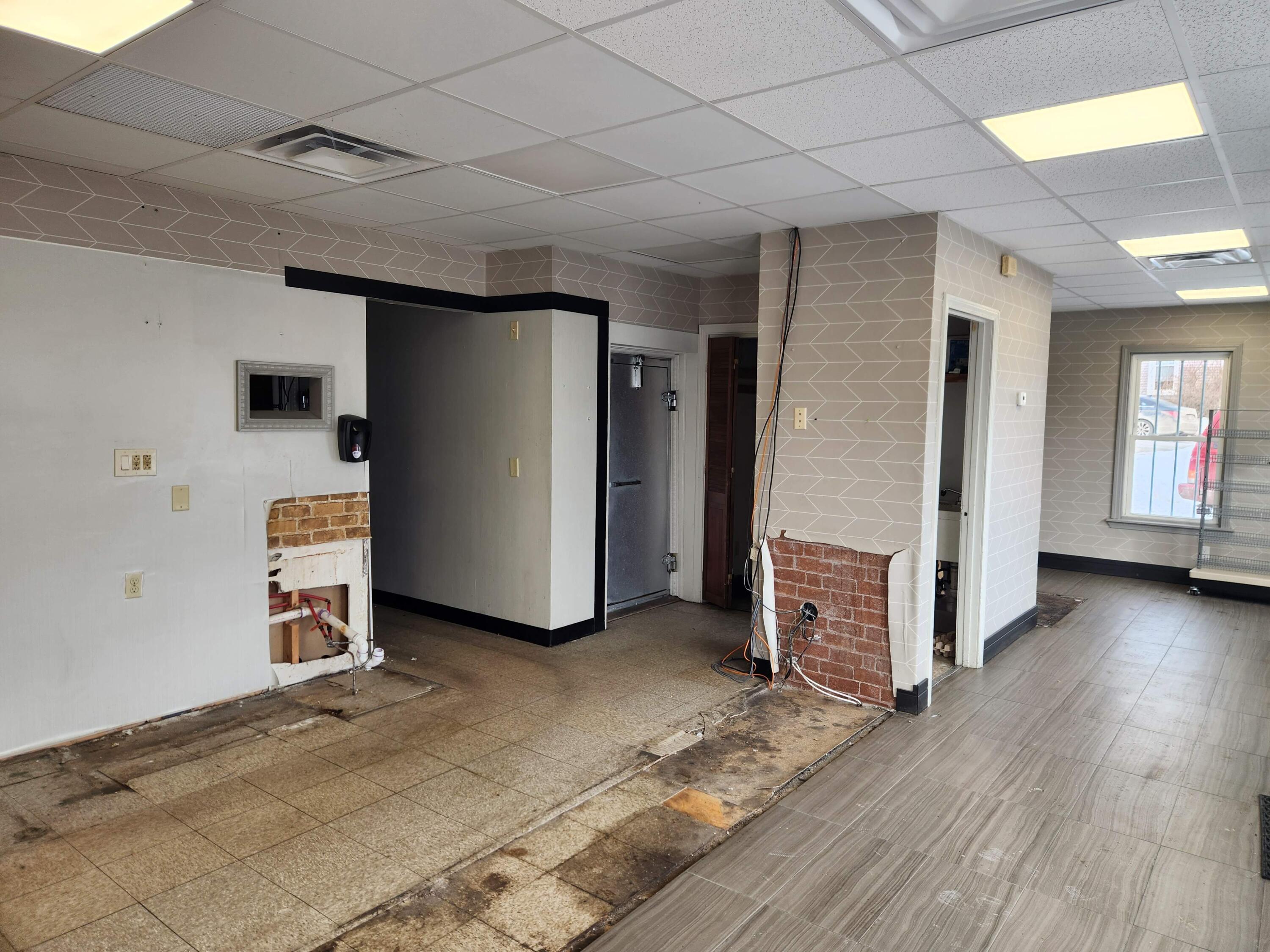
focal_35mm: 23
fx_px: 844
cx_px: 635
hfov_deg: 73.9
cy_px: 476
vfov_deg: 58.9
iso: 50
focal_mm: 5.4
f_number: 1.8
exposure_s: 1/120
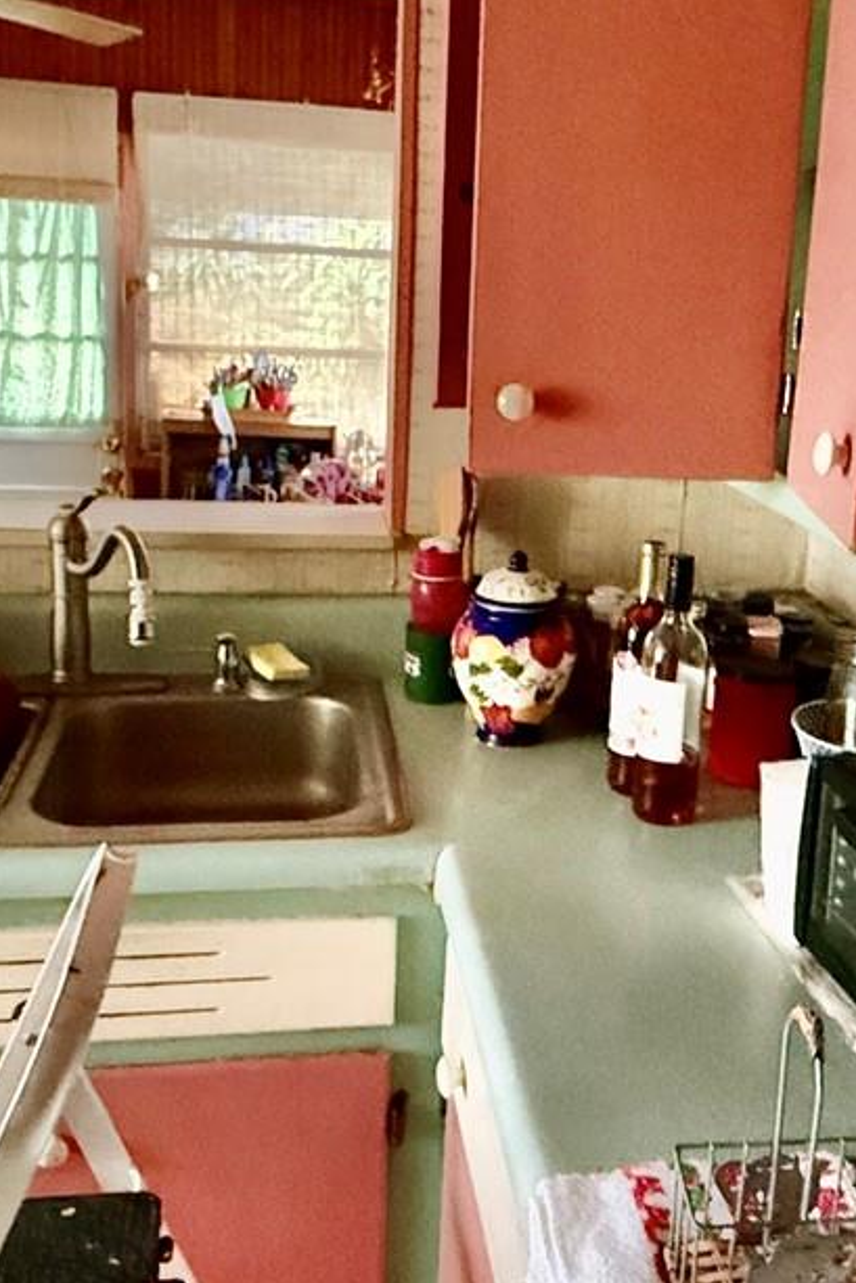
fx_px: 1354
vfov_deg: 50.5
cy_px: 534
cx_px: 561
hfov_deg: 34.8
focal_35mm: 38
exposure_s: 1/33
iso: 1600
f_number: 2.2
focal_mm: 2.22
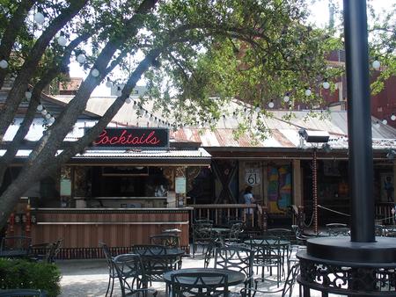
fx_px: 401
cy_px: 148
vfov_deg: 40.7
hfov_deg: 52.6
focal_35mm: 35
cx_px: 198
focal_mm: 7.4
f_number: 3.5
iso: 100
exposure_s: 1/400
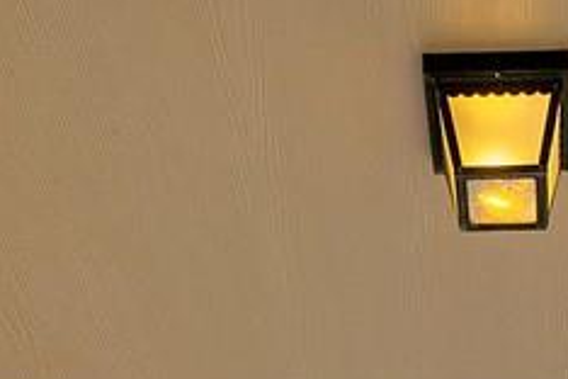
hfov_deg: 20.5
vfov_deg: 9.3
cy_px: 1292
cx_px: 526
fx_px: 1530
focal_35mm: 97
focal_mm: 14
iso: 100
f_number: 7.1
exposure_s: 1/80
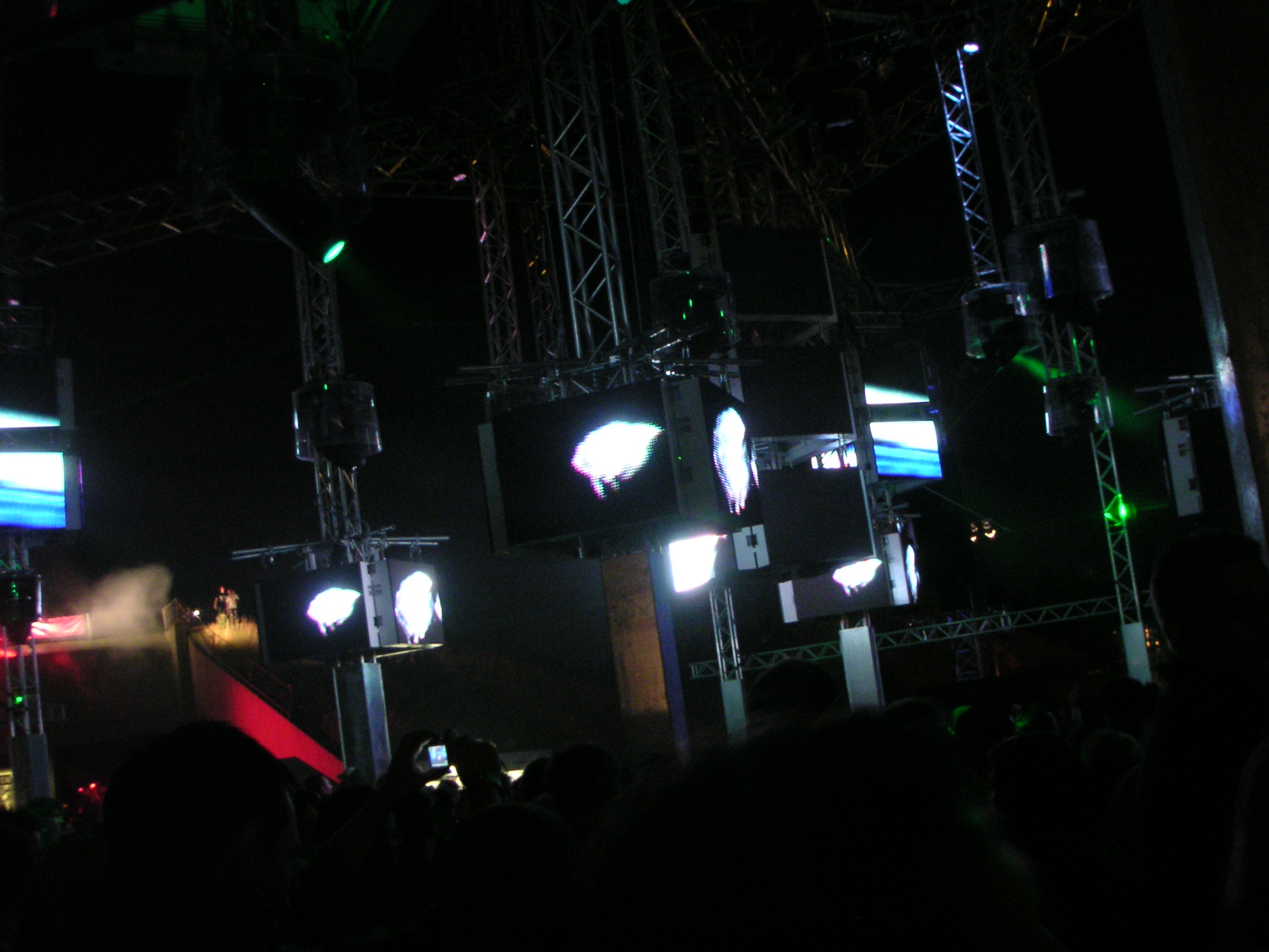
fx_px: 1430
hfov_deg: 47.9
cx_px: 636
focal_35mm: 39
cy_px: 483
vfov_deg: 36.8
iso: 200
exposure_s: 1/8
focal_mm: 6
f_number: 2.8
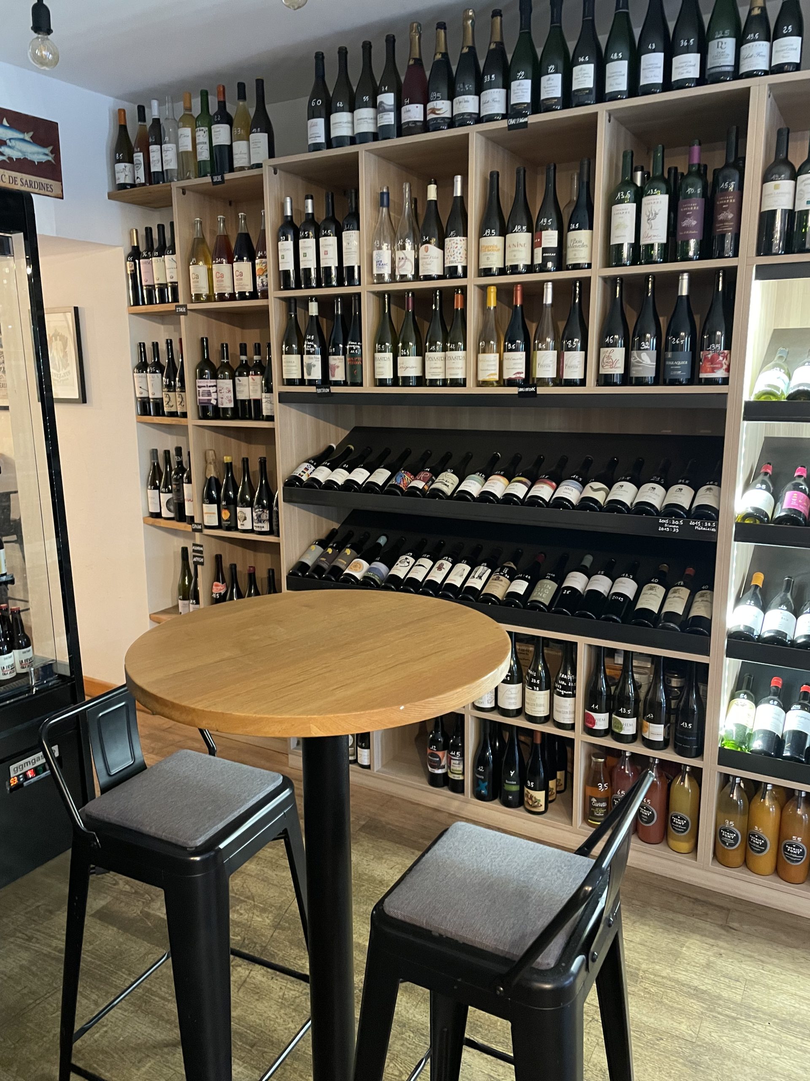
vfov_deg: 67.3
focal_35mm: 26
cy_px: 540
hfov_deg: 53.1
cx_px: 405
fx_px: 811
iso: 500
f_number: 1.6
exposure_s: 1/25
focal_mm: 4.2
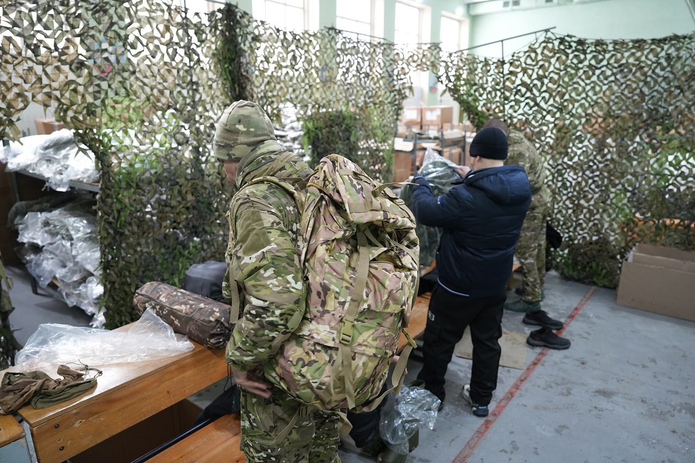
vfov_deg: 53.1
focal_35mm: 24
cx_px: 348
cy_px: 232
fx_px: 463
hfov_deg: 73.8
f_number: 2.8
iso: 2500
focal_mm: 24
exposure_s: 1/100
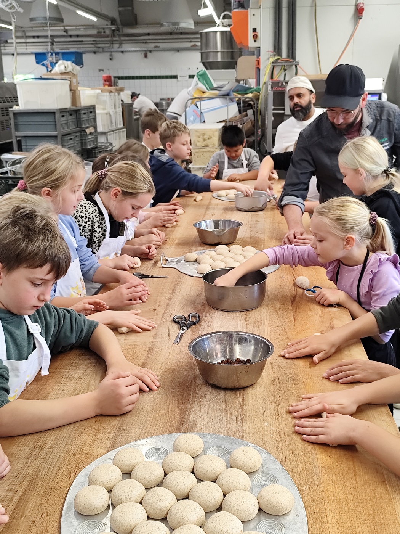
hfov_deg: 40.7
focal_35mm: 35
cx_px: 200
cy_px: 267
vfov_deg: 52.6
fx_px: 539
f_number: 1.65
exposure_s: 1/100
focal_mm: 6.19
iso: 400
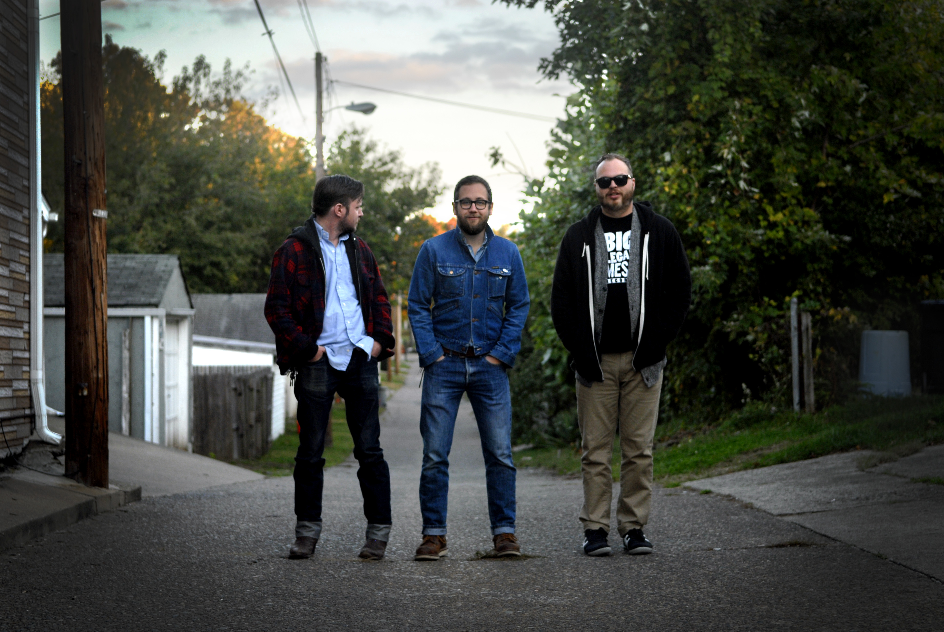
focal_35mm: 66
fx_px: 1733
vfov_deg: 20.7
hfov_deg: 30.5
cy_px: 316
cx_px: 472
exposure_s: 1/250
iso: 200
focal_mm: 44
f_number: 2.8
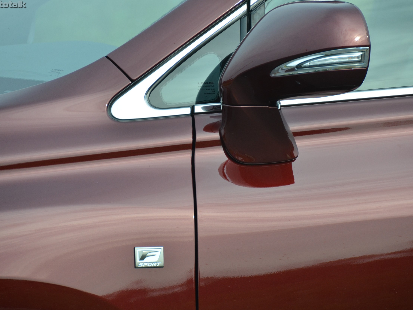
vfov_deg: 4.5
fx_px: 3902
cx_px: 219
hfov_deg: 6.1
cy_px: 155
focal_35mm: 327
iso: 560
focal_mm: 200
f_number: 5.6
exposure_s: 1/1000
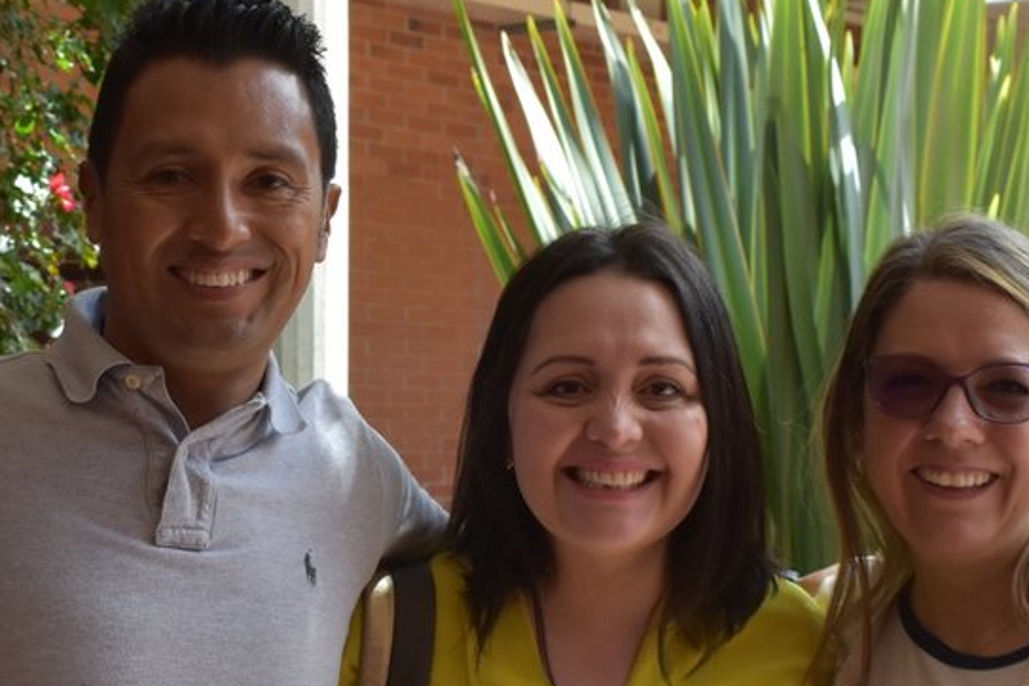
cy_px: 517
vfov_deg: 14.2
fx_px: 2747
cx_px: 364
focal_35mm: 96
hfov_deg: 21.2
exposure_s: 1/400
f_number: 8
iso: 800
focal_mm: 29
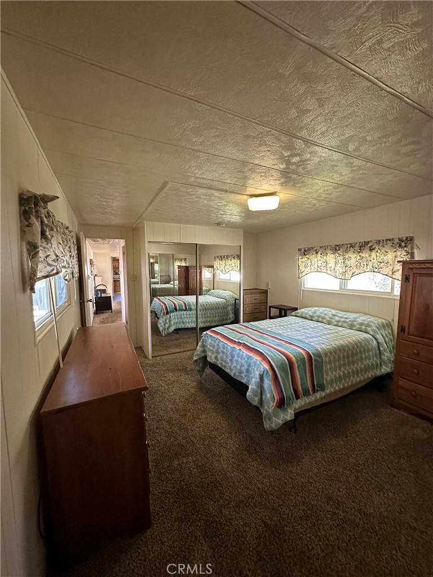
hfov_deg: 85.7
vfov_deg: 102.1
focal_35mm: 14
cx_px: 216
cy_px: 288
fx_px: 233
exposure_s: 1/60
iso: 640
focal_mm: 2.22
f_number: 2.2
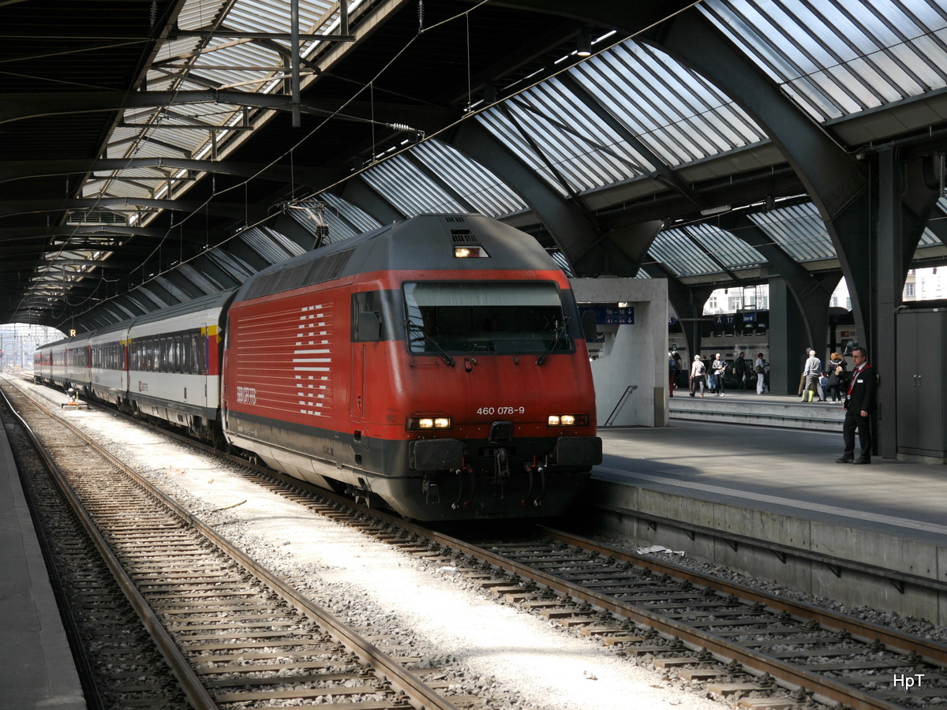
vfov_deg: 21.6
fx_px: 1860
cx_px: 474
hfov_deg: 28.6
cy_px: 355
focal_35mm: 68
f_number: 5.6
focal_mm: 34
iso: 160
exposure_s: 1/160
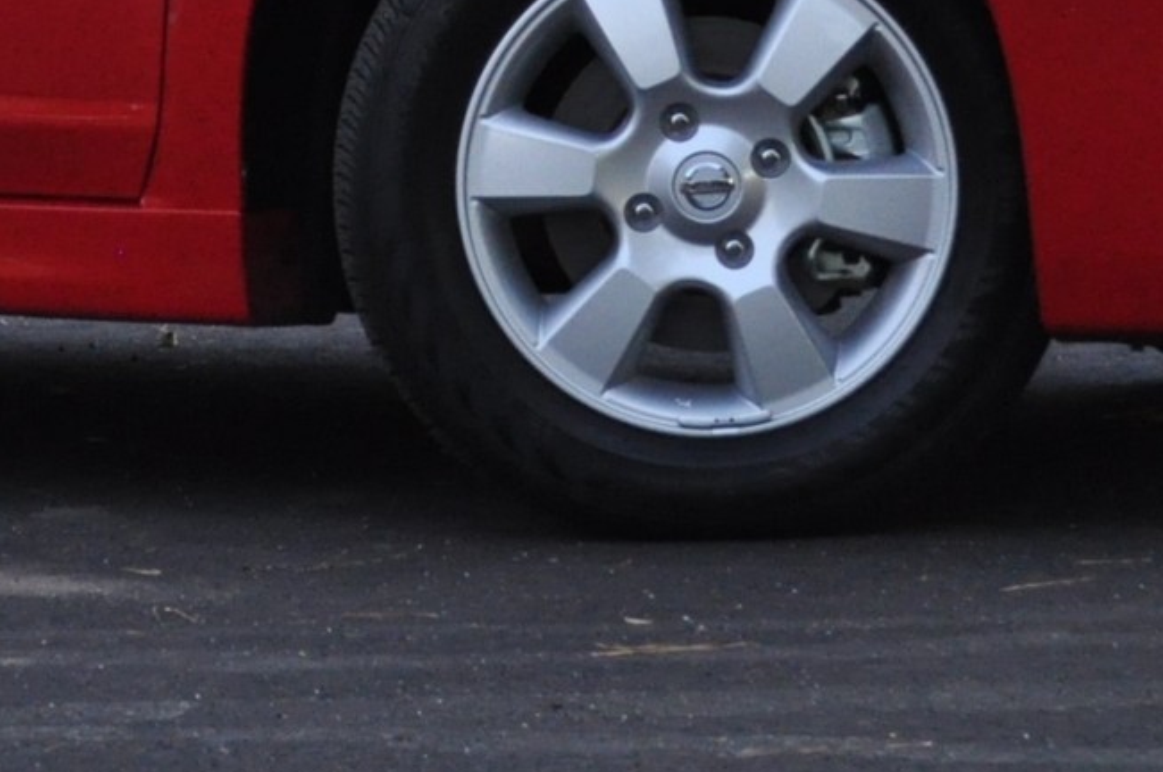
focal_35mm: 219
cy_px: -335
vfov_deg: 6.2
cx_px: 59
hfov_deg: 9.4
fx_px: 7064
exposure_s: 1/30
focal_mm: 38
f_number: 5
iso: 1100
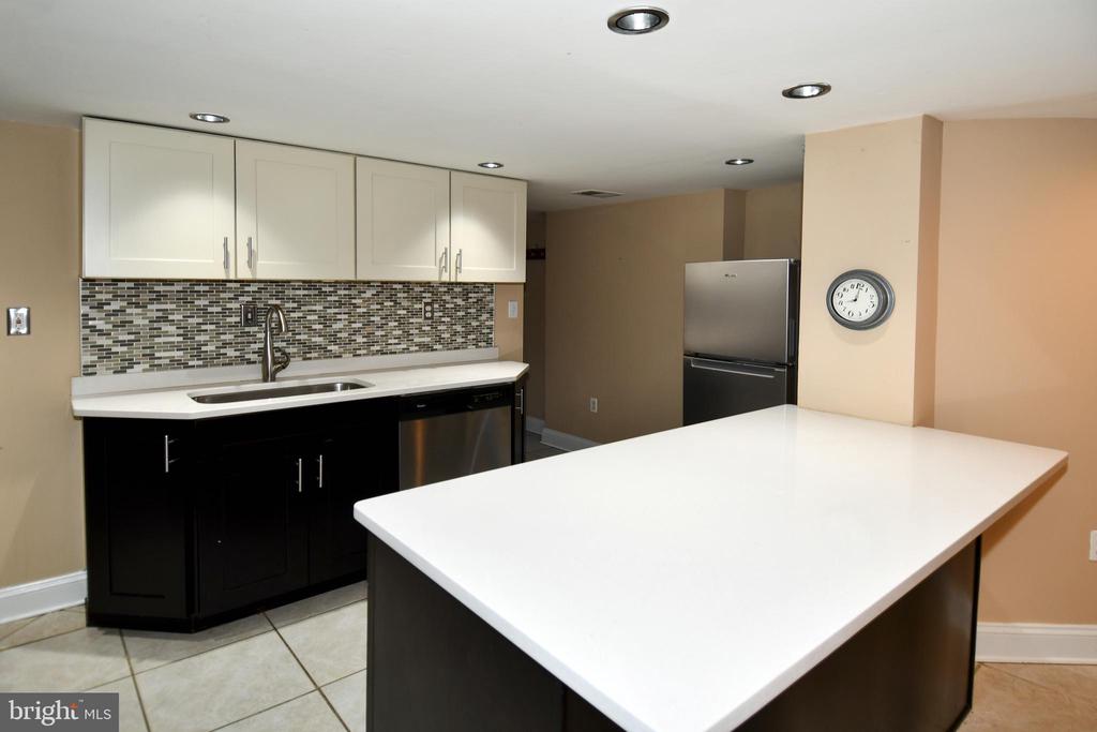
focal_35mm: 18
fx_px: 549
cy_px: 366
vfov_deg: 67.4
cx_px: 548
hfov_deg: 90.0
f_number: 4.5
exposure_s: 1/80
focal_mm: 12
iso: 200
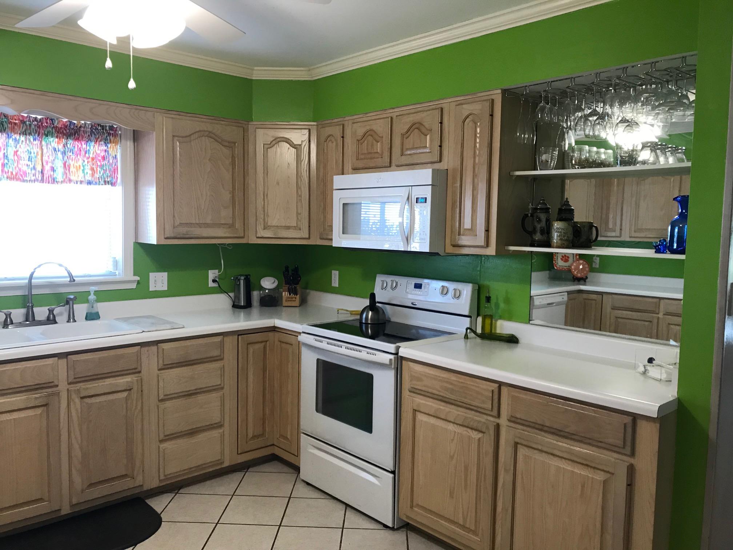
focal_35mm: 28
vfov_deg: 49.7
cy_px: 275
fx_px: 593
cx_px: 366
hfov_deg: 63.4
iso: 40
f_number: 1.8
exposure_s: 1/30
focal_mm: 3.99
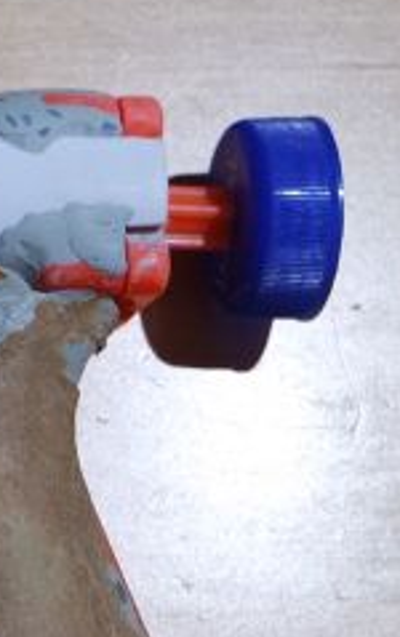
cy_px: 401
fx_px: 3339
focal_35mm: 192
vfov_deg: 10.9
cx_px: -936
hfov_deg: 6.1
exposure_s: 1/50
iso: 400
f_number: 4.5
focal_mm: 29
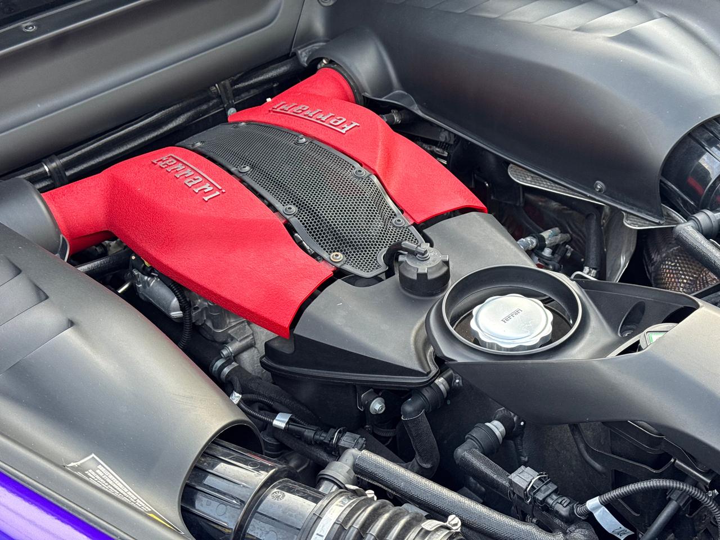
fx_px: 998
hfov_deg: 39.7
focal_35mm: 48
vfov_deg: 30.3
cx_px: 360
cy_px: 270
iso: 64
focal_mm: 6.76
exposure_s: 1/129
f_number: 1.78
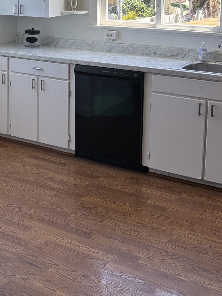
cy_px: 52
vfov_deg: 29.5
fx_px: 547
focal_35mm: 64
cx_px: 35
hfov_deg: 22.5
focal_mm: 5.96
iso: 50
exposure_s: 1/287
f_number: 1.6
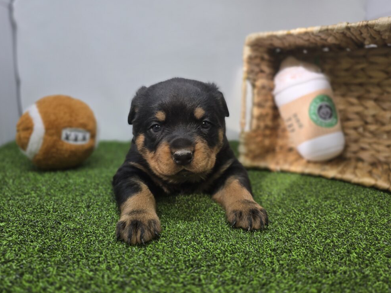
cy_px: 151
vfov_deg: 56.8
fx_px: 271
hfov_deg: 71.6
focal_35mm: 24
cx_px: 190
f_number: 1.7
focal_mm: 6.3
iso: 32
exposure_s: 1/120
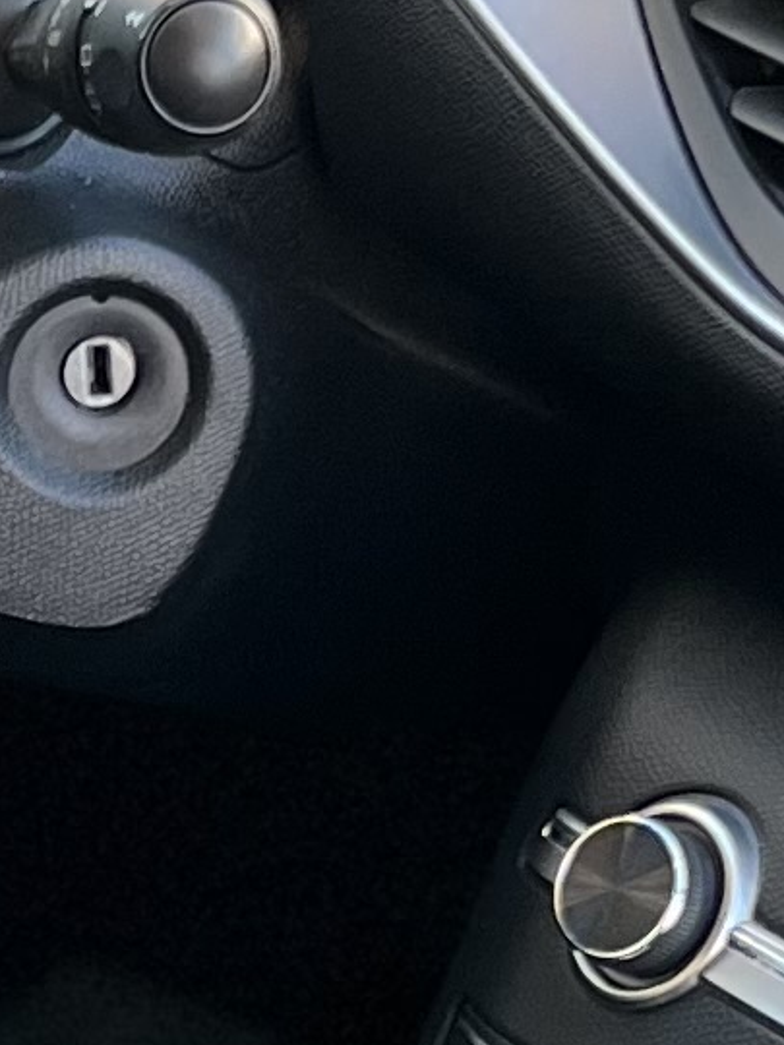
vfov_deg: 10.1
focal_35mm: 194
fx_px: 5858
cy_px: 1167
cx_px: -281
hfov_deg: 7.6
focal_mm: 5.7
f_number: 1.5
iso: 100
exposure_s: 1/121
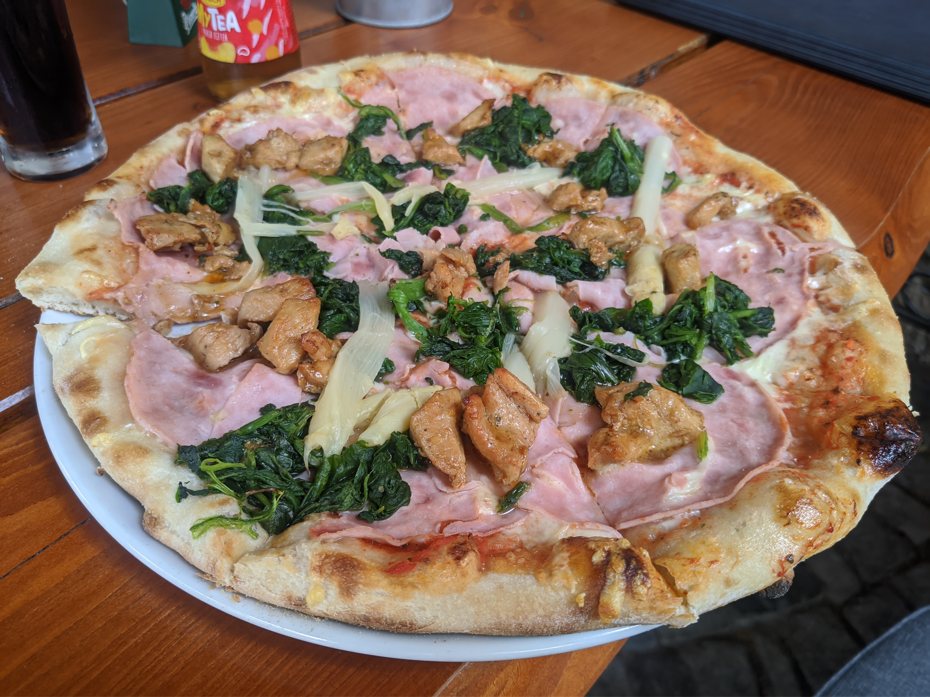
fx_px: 699
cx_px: 465
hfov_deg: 67.3
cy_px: 348
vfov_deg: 53.1
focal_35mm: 26
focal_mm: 4.75
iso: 319
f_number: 1.75
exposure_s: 1/100
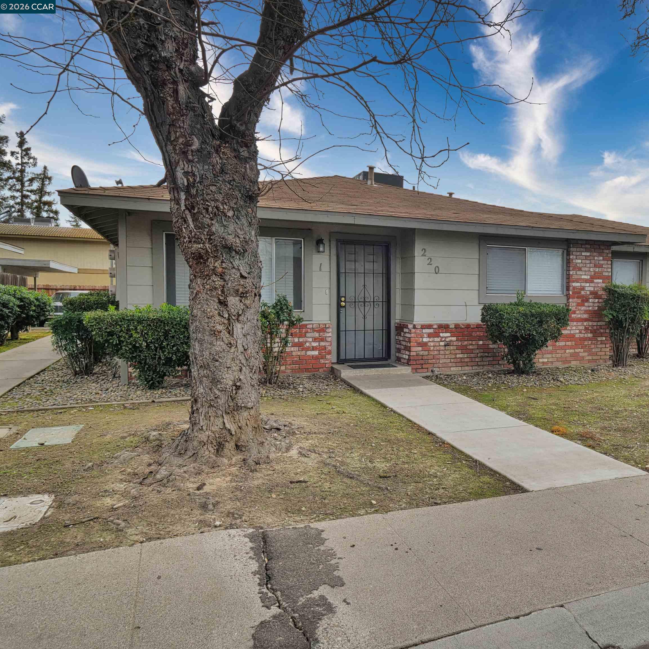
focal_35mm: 26
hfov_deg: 59.5
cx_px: 433
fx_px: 552
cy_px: 325
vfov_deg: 60.9
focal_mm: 11
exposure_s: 1/125
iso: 125
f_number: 8
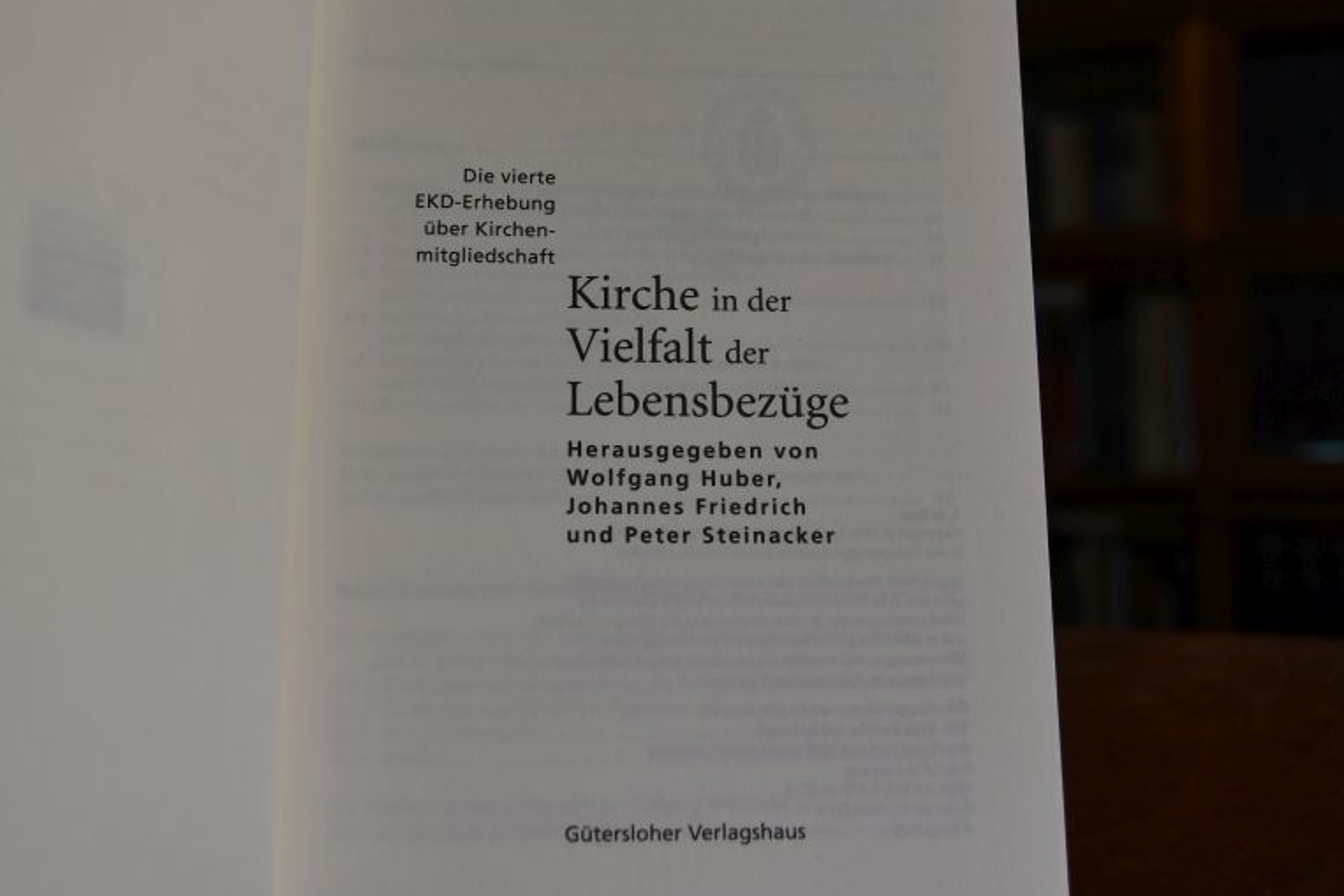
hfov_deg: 42.7
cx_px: 715
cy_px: 405
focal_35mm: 46
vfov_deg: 29.2
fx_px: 1718
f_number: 5
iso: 400
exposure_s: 1/250
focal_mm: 26
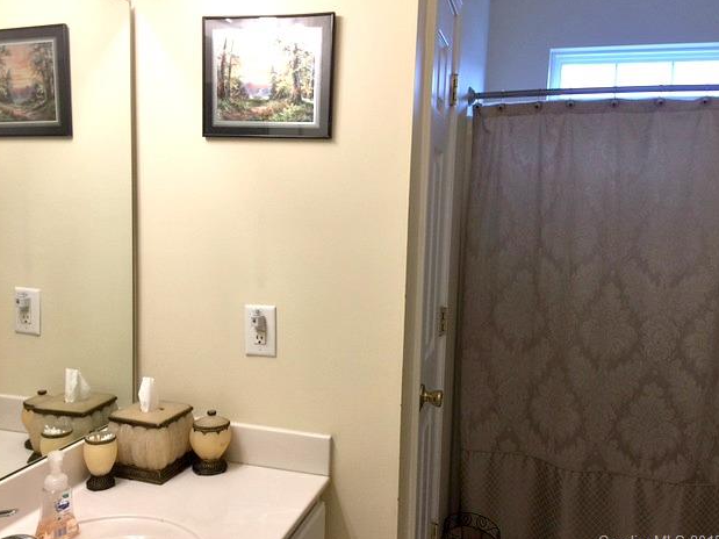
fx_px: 623
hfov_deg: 60.0
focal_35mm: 30
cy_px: 274
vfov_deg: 46.8
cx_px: 360
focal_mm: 4.15
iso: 32
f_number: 2.2
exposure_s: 1/30
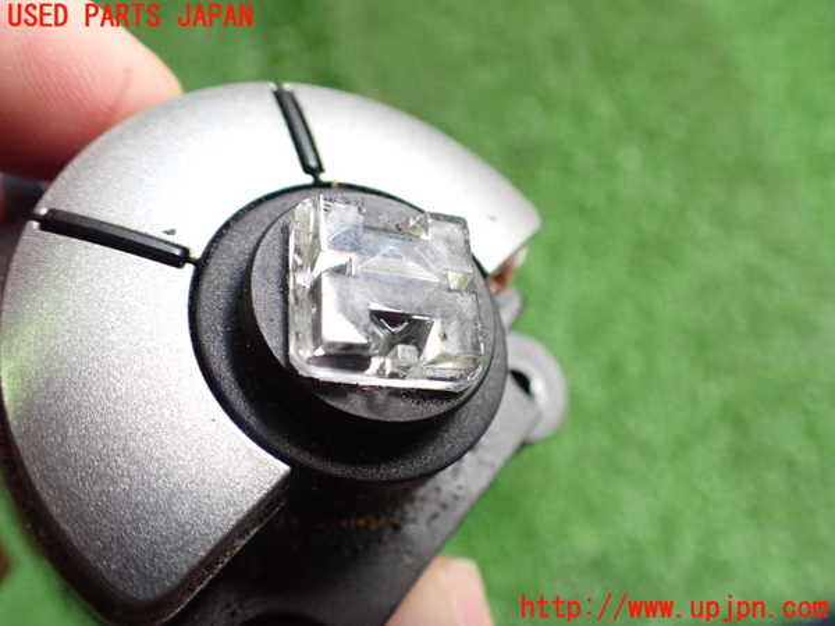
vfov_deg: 46.8
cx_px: 418
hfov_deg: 60.0
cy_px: 313
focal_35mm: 30
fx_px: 724
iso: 800
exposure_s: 1/100
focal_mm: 5.4
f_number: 2.3
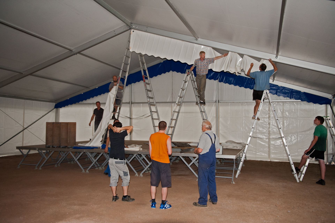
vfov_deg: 41.1
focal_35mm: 32
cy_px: 112
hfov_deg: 58.8
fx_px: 298
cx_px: 168
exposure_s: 1/200
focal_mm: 32
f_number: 2.8
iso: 2000
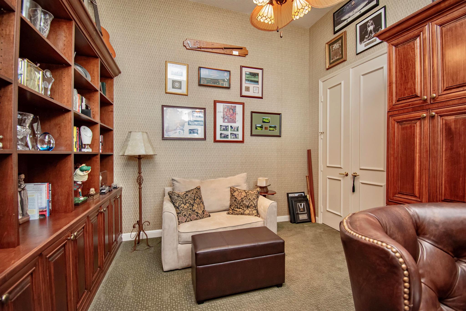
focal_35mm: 15
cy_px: 156
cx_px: 233
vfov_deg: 77.3
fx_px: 194
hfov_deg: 100.4
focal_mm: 10
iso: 1600
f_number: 4.5
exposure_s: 1/60
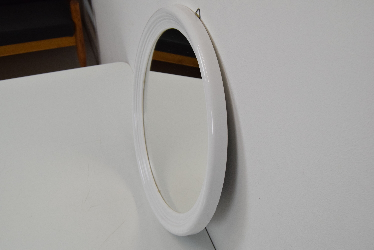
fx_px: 405
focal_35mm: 39
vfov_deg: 34.3
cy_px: 125
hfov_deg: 49.5
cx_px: 187
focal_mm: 26
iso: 1600
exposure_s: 1/320
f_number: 9
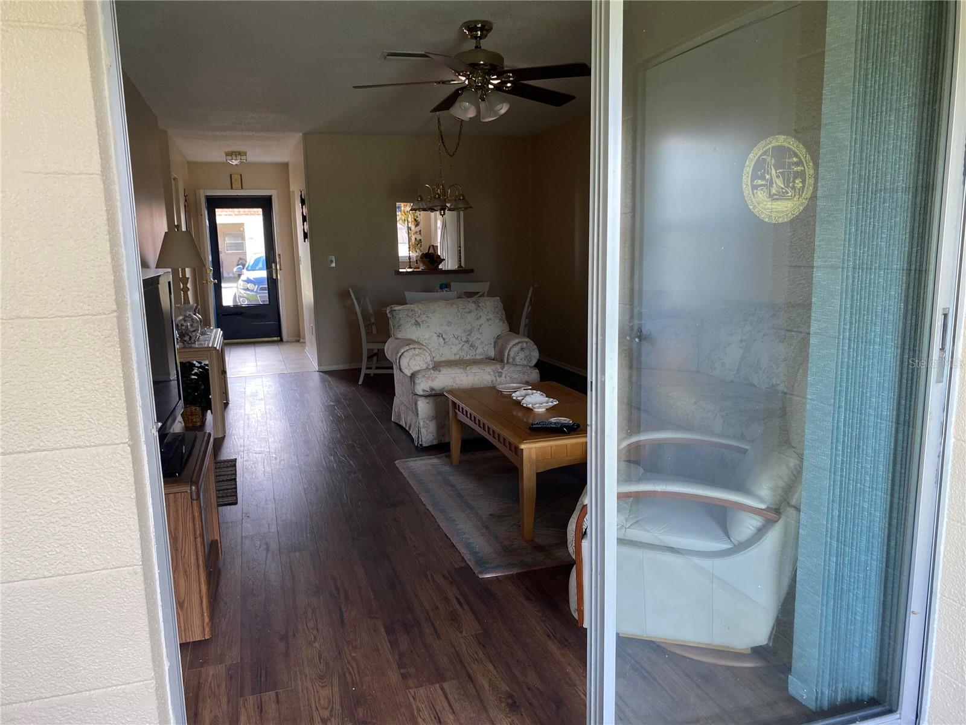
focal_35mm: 26
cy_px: 362
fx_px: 726
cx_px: 483
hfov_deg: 67.3
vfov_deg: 53.1
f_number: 1.8
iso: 125
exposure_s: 1/103
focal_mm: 4.25
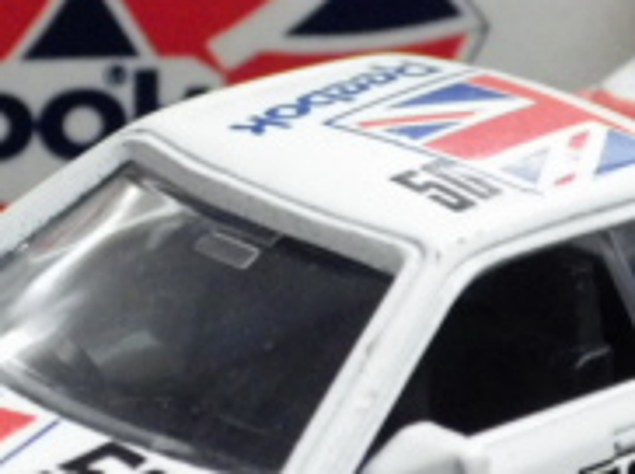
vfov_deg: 5.9
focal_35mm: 250
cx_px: 223
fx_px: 4580
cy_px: 206
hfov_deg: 7.9
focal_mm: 12.8
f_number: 4.2
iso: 800
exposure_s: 1/50
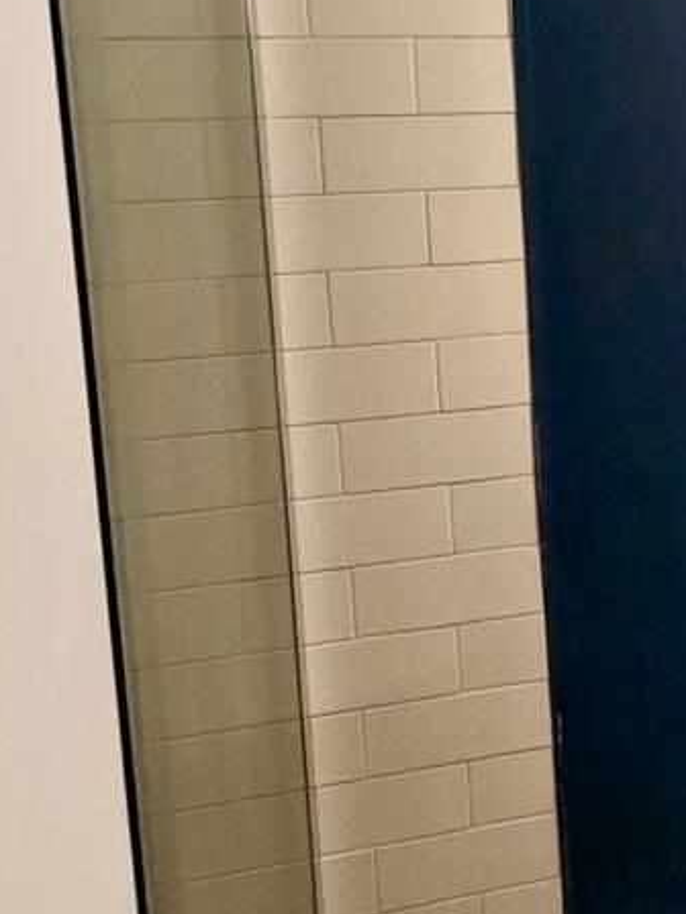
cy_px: 196
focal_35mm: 48
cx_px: 1025
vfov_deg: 38.3
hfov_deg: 24.0
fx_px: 1268
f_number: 2.2
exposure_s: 1/59
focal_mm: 2.22
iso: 400
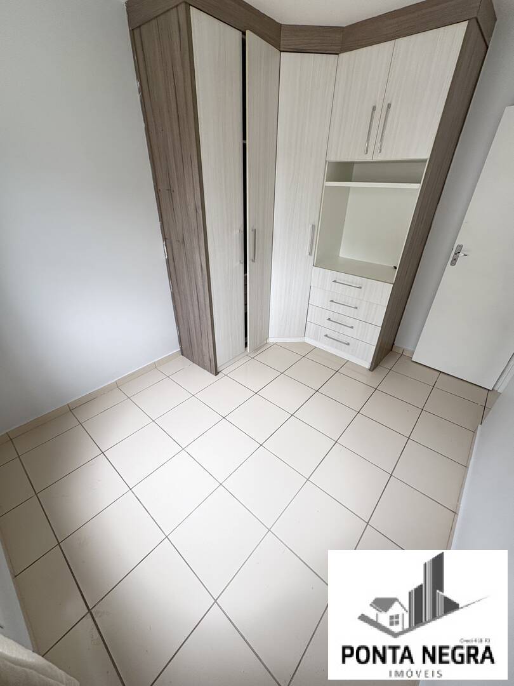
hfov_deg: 85.7
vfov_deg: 102.1
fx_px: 277
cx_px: 257
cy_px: 343
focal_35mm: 14
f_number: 2.2
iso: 250
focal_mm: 2.22
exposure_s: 1/94
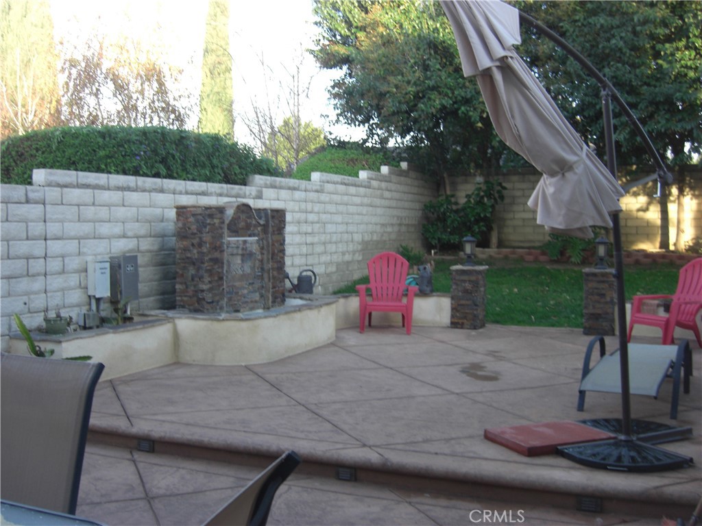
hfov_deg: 49.0
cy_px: 263
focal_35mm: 38
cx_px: 351
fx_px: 771
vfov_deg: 37.7
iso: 100
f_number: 2.8
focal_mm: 7.9
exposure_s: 1/80
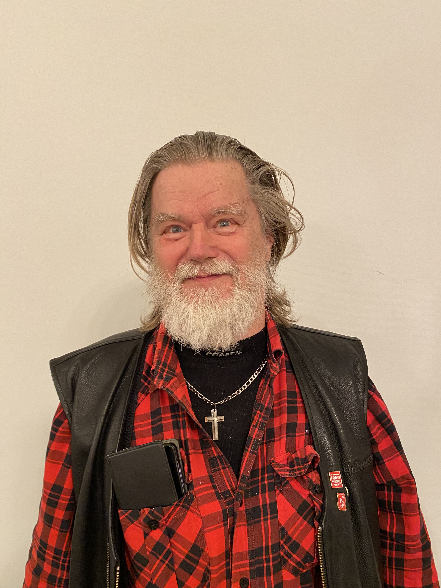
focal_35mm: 26
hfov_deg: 53.1
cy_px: 294
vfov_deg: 67.3
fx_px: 442
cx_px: 220
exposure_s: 1/50
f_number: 1.8
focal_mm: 4.25
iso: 320
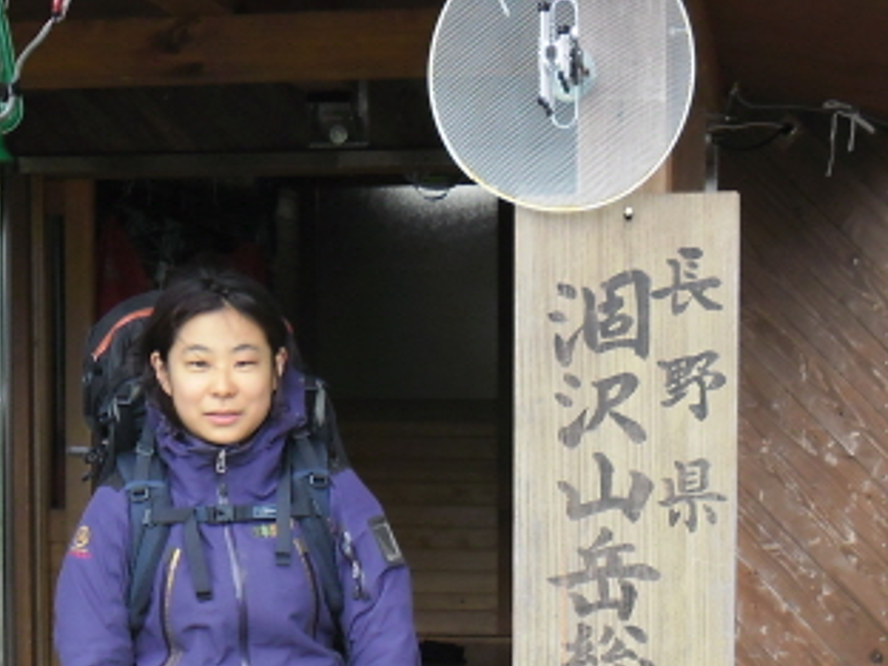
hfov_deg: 20.6
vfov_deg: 15.3
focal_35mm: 95
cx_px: 379
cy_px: 669
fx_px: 2437
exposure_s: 1/69
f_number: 4
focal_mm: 6.6
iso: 100
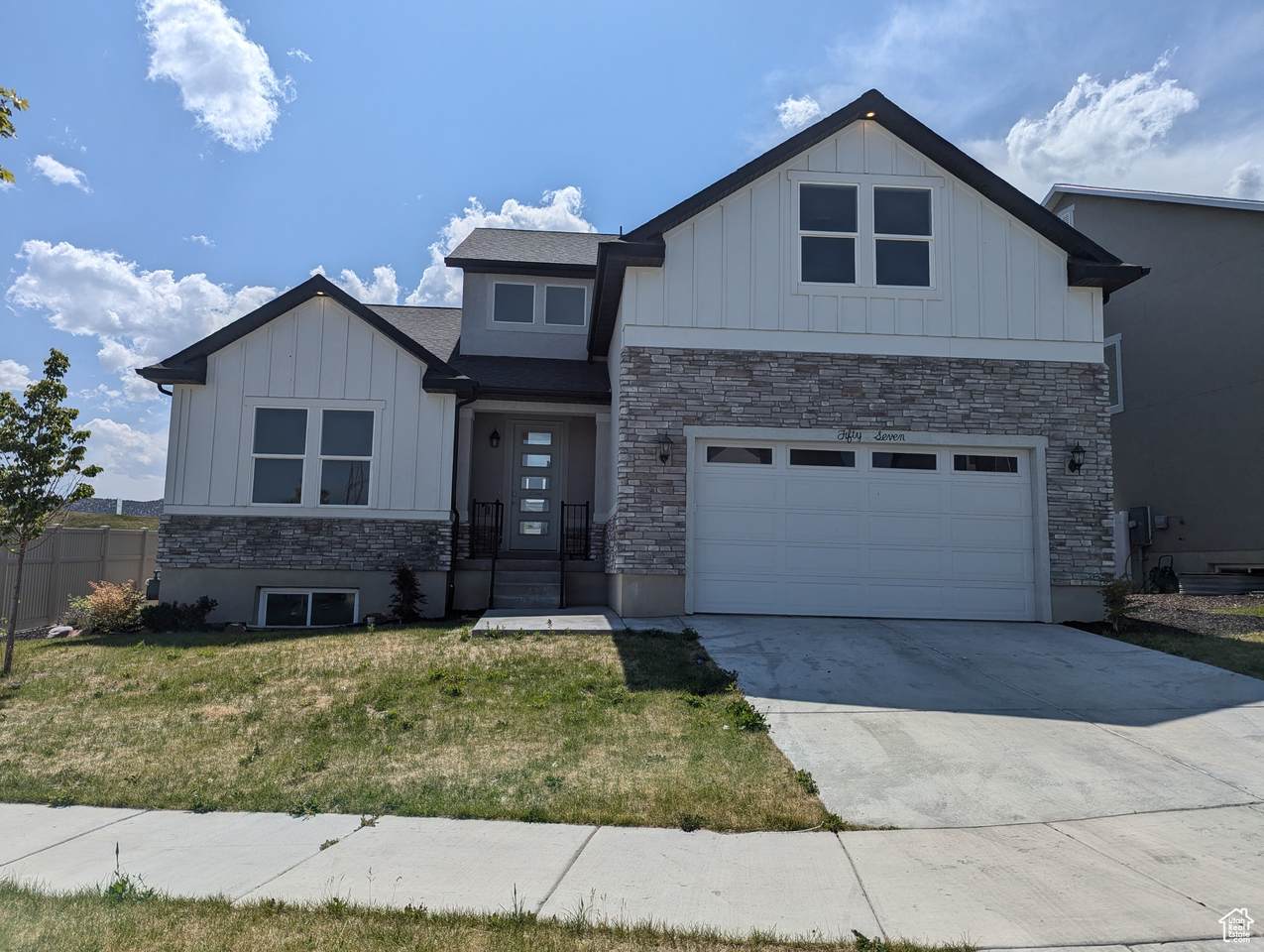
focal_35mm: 24
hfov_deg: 71.5
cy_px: 476
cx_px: 632
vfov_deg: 56.9
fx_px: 878
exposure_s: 1/4184
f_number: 1.85
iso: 37
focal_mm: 6.81
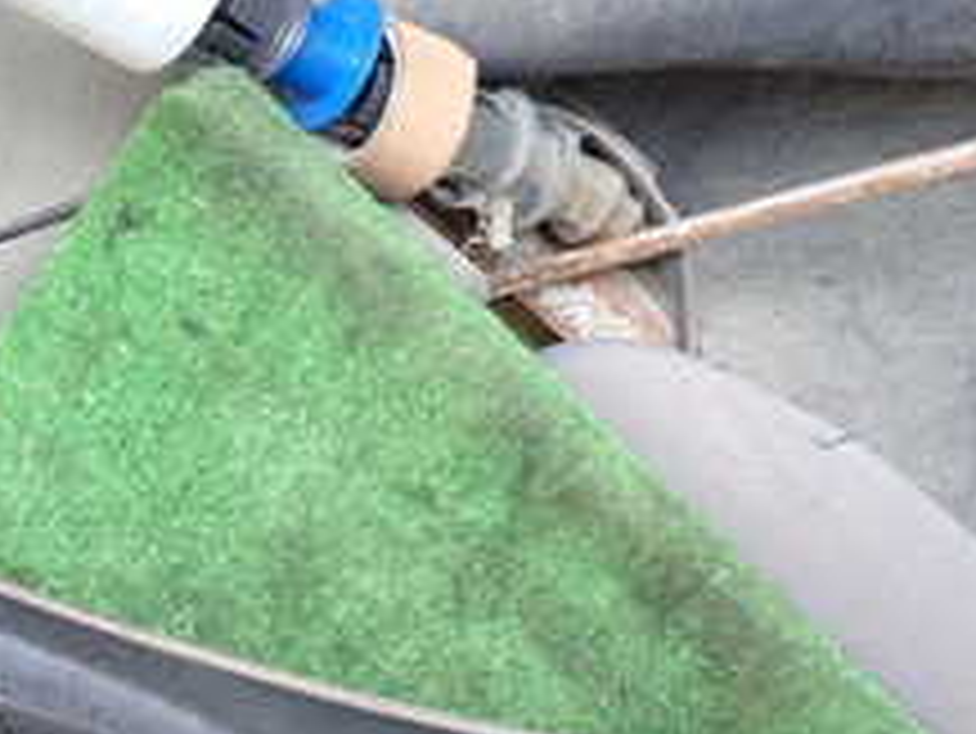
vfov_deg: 20.7
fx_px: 1947
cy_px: 711
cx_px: -216
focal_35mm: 69
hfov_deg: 25.2
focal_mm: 4.5
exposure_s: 1/60
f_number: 2
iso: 160
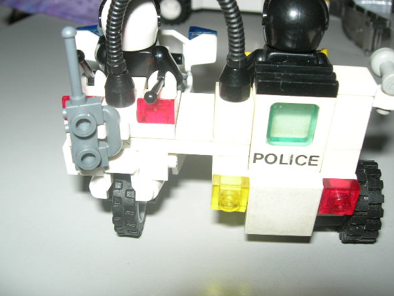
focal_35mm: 41
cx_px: 182
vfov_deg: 35.1
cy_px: 143
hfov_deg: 45.7
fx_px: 467
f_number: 4.8
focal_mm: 7.8
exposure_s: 1/60.1
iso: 64
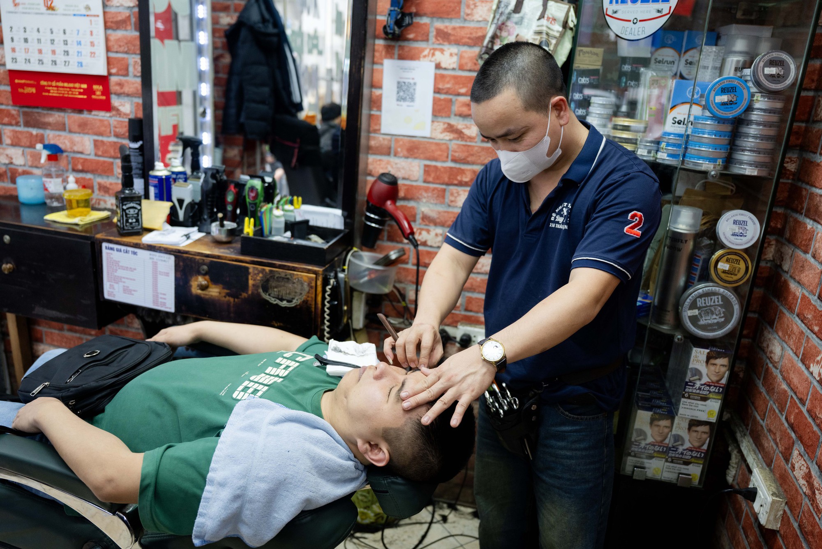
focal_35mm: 30
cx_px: 411
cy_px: 274
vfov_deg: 44.3
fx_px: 674
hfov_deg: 62.8
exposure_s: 1/200
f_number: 2.8
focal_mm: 29.5
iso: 800
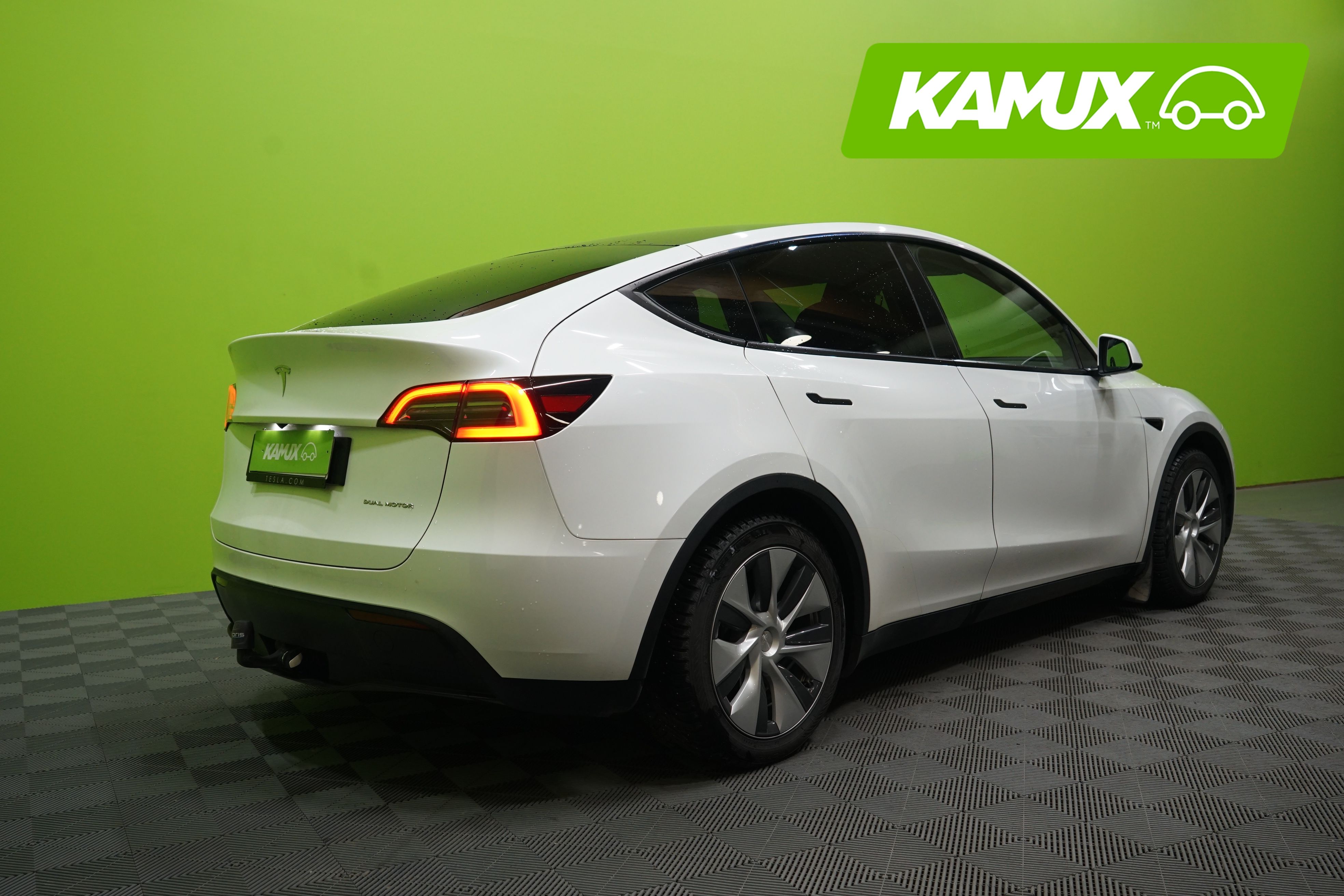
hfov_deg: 58.7
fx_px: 1195
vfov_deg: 41.1
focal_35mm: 32
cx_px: 672
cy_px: 448
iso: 1000
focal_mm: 32
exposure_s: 1/25
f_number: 5.6
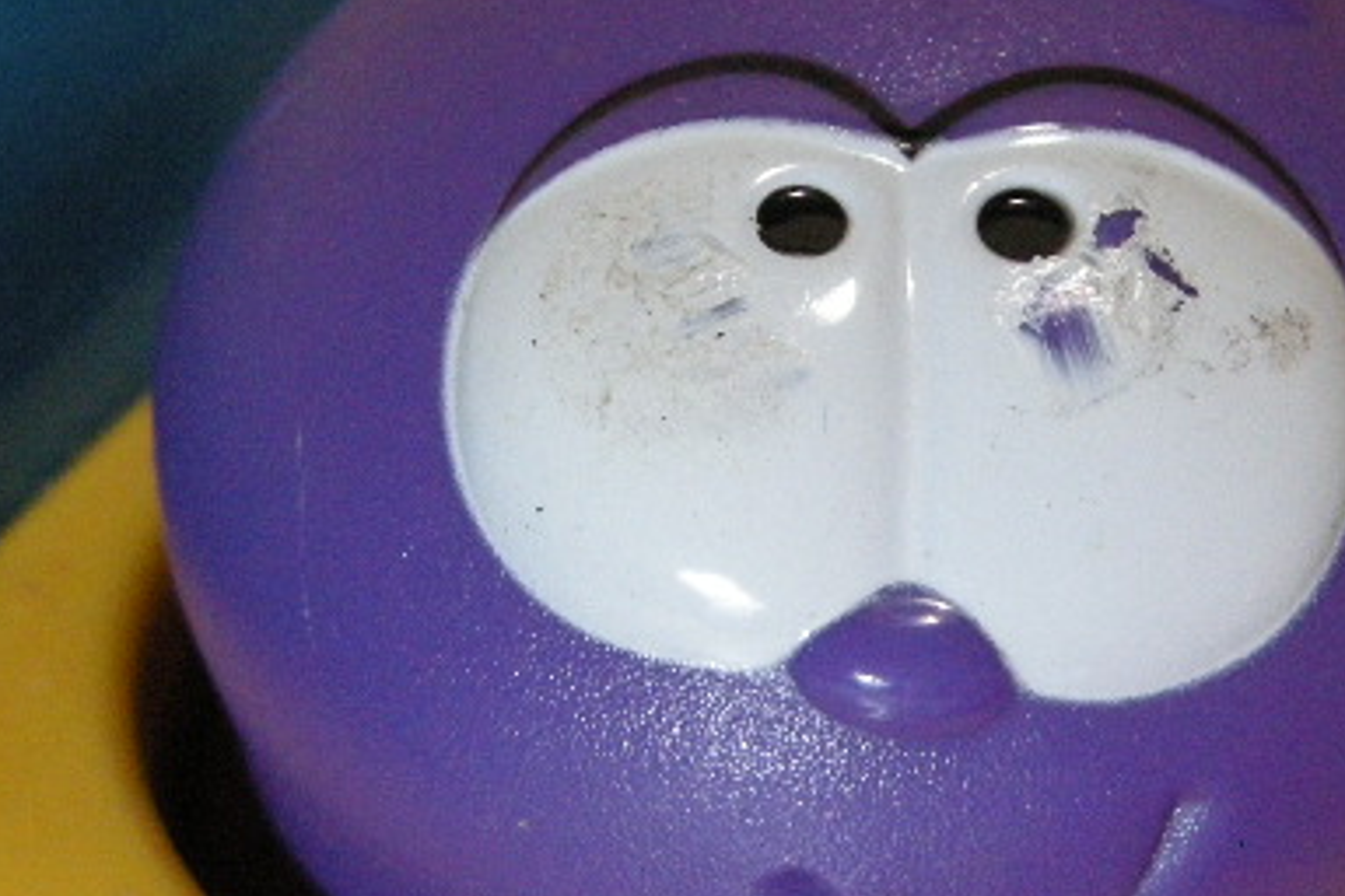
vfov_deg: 14.1
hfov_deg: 20.9
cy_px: 462
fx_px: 3624
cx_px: 911
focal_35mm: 97
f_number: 2.7
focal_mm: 7.5
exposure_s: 1/31.3
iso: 400
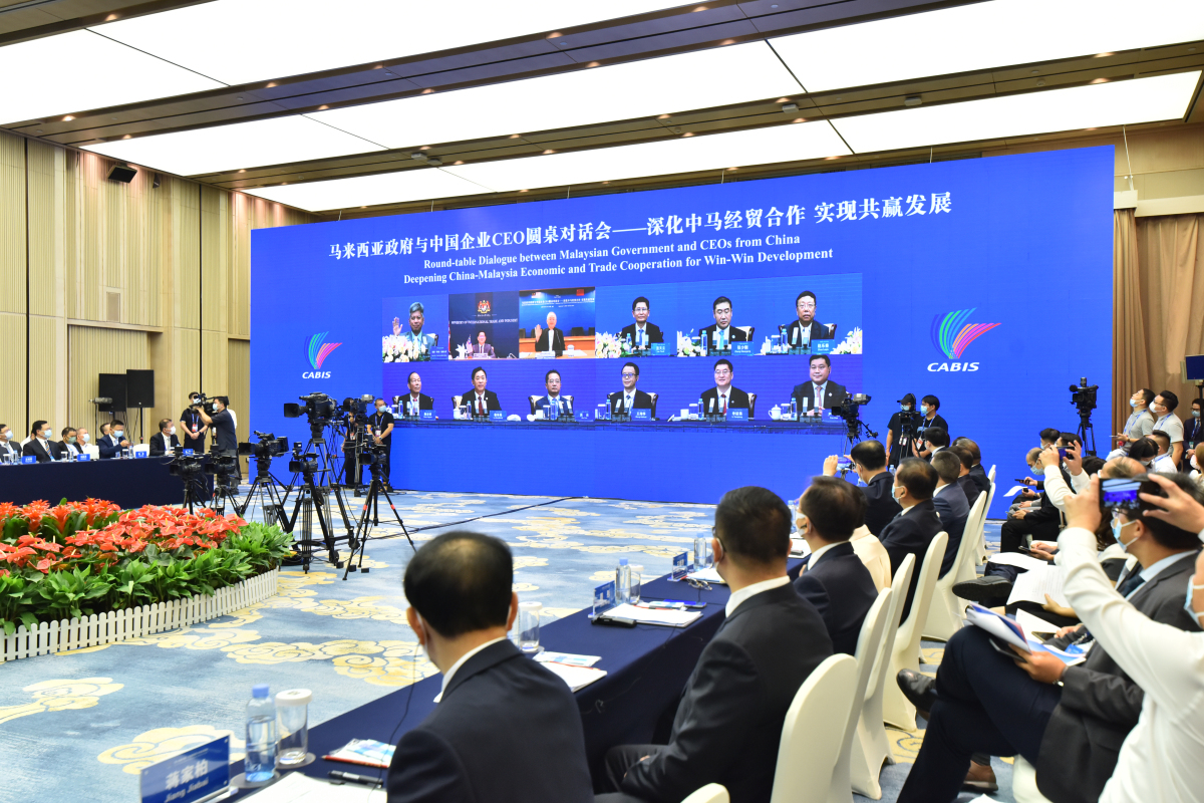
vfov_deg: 43.6
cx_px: 602
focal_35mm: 30
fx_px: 1003
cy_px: 402
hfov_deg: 61.9
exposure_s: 1/125
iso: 1000
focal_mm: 30
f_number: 5
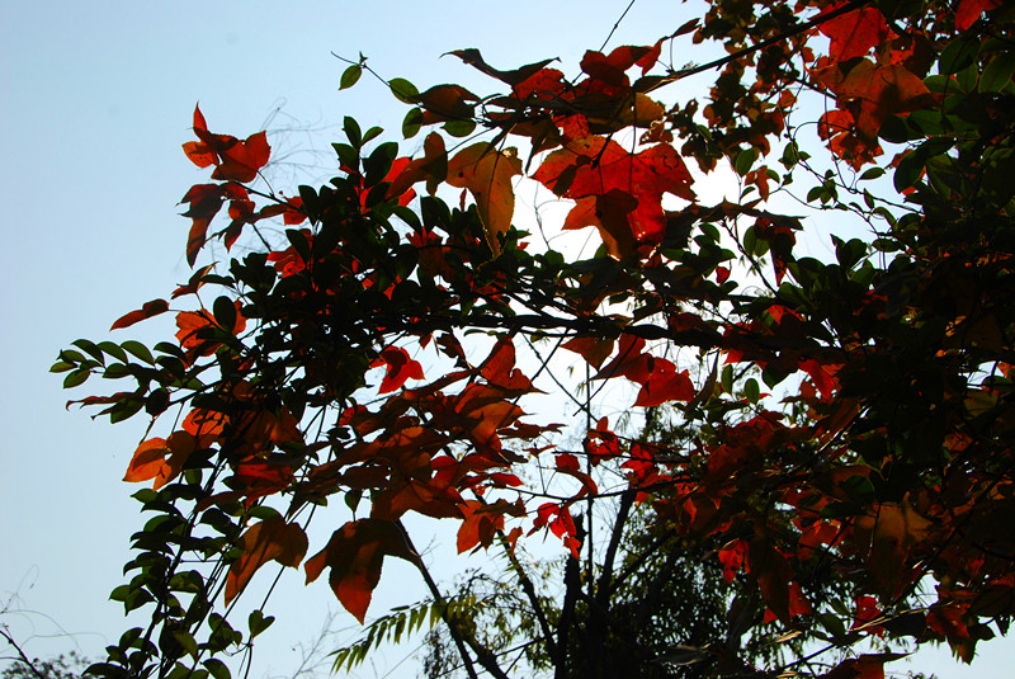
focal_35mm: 51
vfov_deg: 26.5
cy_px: 340
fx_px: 1439
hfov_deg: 38.8
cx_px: 508
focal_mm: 34
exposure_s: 1/350
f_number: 11
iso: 100
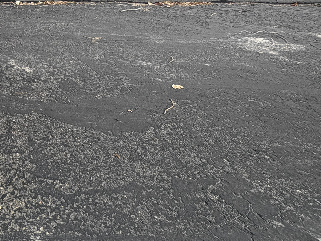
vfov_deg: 29.4
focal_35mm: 38
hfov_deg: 37.9
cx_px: -56
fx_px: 352
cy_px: -83
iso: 40
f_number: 2.2
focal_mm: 2.22
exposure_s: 1/956
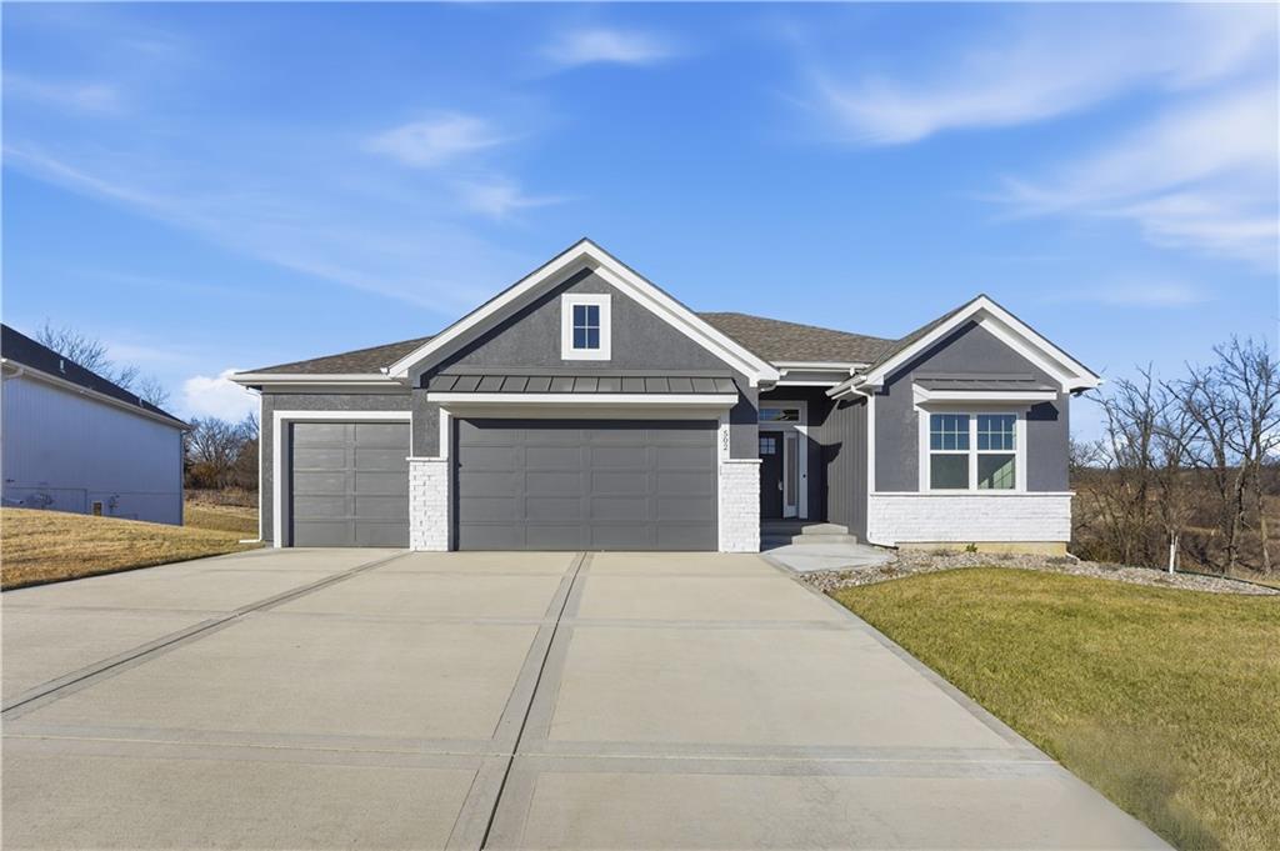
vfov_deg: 78.7
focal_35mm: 15
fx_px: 519
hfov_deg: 102.0
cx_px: 640
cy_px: 426
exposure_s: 1/8000
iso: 1000
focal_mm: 14.6
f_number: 10
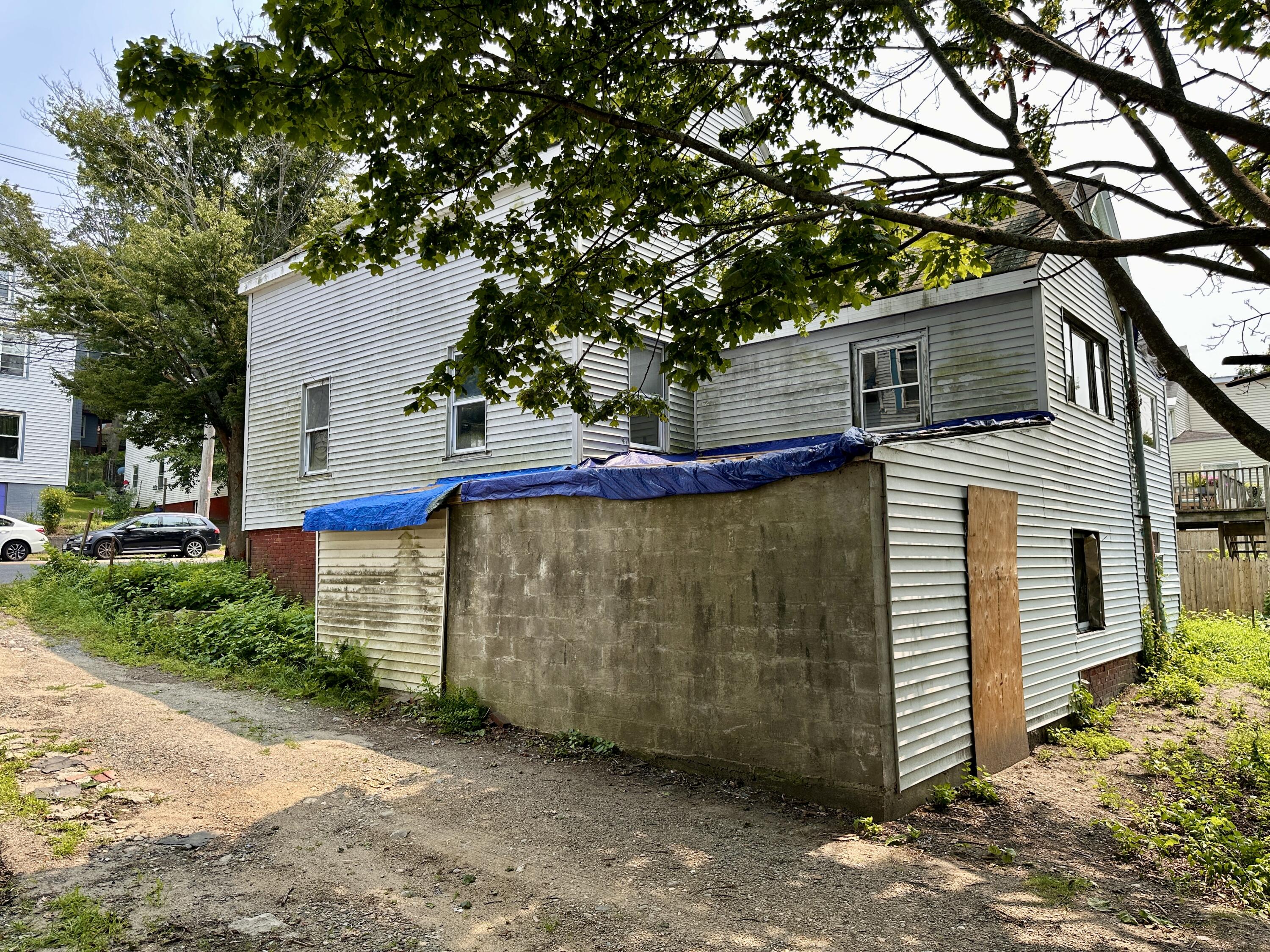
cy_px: 476
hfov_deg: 71.6
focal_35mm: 24
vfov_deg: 56.8
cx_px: 635
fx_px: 881
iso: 80
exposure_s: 1/1321
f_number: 1.78
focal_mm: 6.86
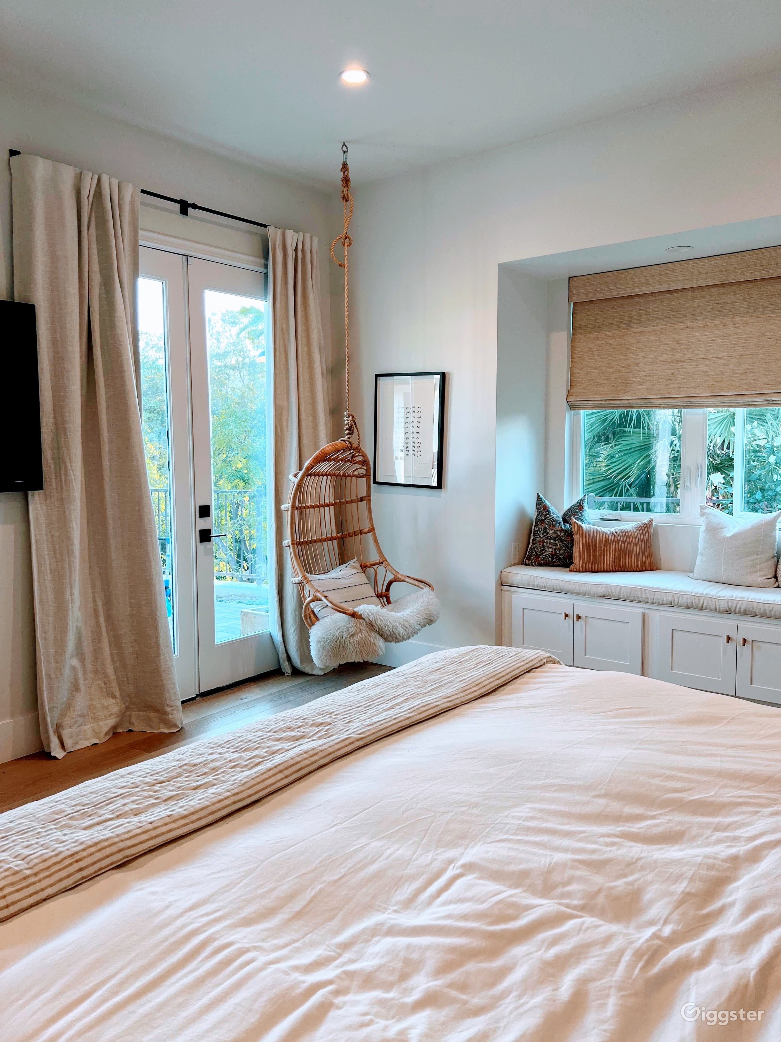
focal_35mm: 26
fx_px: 782
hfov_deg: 53.1
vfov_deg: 67.3
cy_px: 521
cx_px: 390
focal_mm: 5.7
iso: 64
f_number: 1.5
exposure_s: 1/120
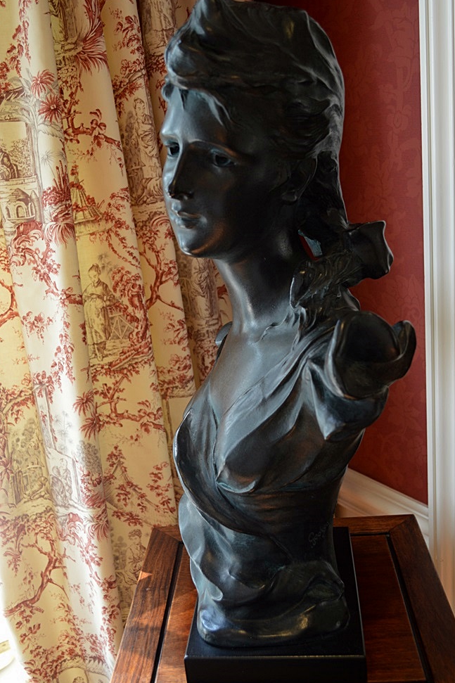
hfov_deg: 34.2
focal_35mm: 39
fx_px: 740
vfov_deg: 49.6
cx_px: 229
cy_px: 341
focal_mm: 24
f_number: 4
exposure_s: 1/40
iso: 400
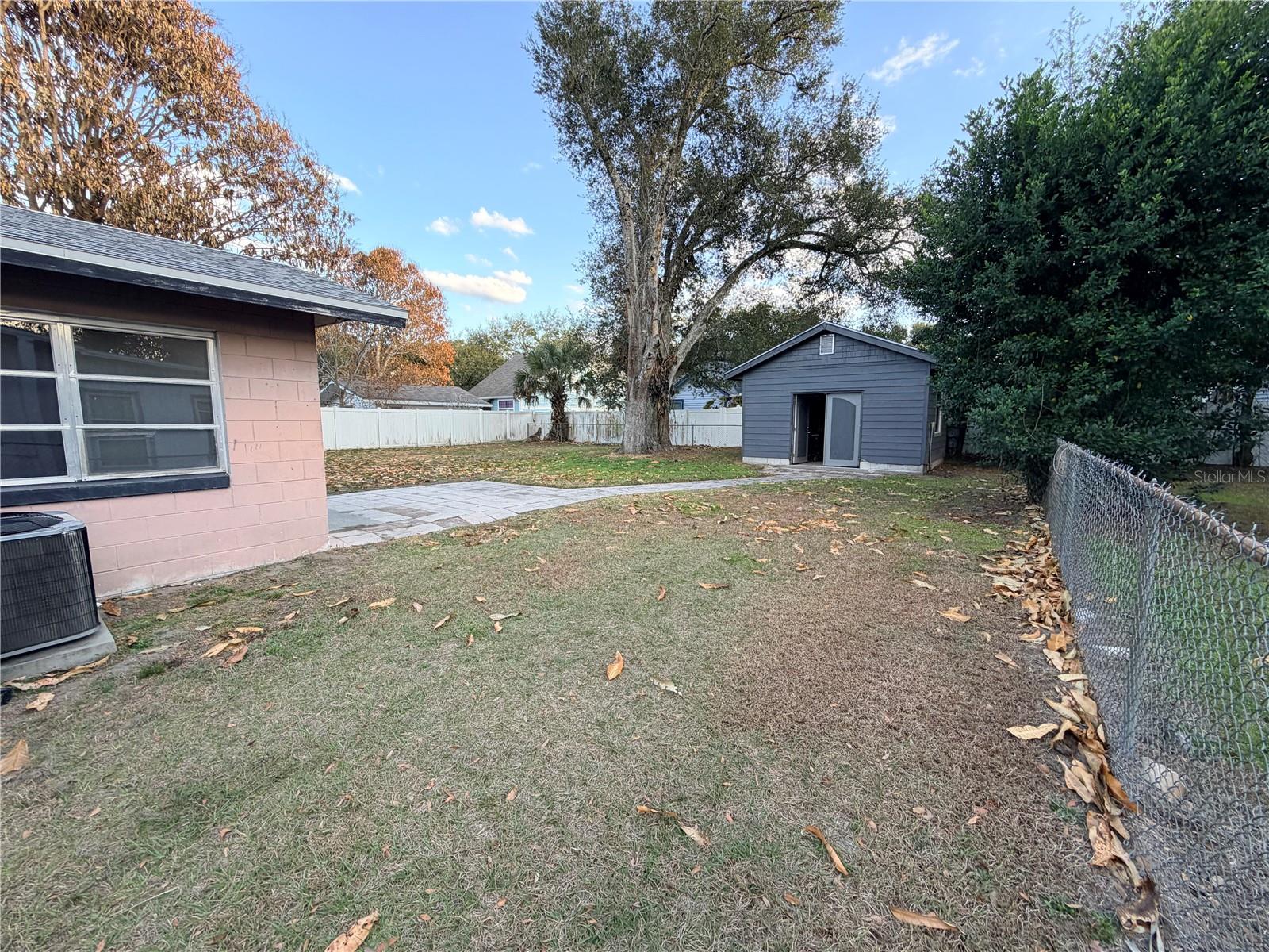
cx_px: 634
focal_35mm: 14
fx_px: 513
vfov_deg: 85.7
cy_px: 476
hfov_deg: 102.1
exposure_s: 1/158
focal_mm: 2.22
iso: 50
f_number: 2.2
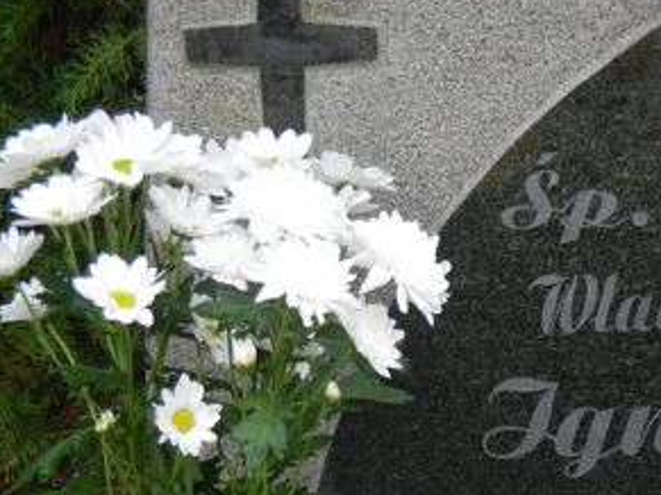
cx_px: 538
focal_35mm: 121
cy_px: 406
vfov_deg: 12.2
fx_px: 2310
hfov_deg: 16.2
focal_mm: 9.9
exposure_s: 1/94.2
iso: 80
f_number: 4.2
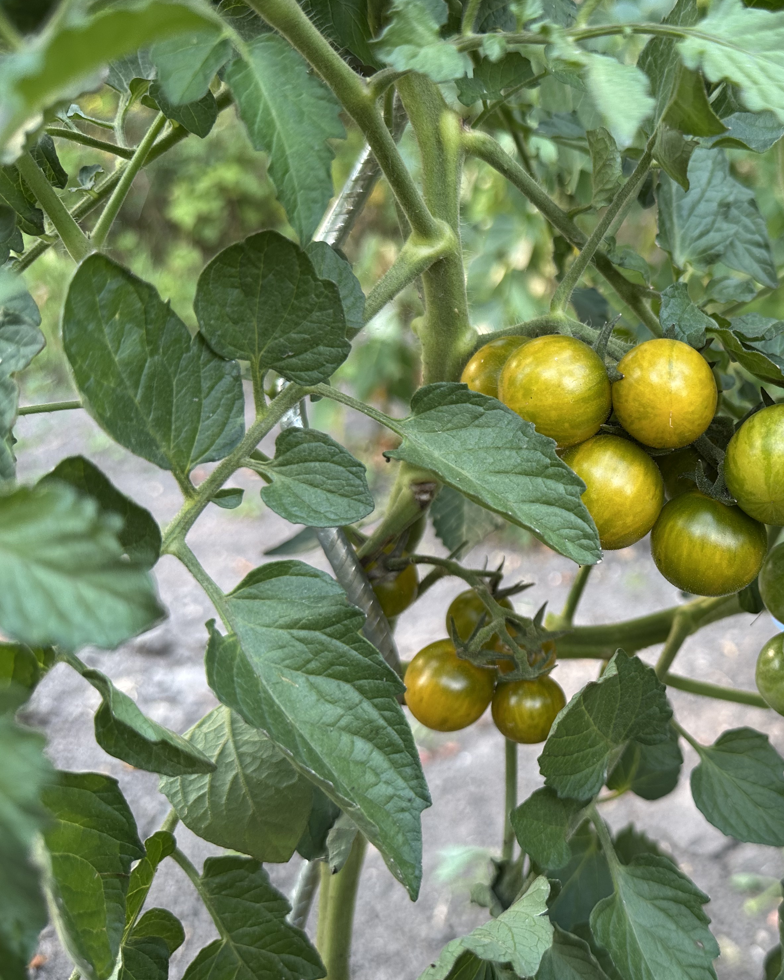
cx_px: 648
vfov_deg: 55.7
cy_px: 495
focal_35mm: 32
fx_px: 928
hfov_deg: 43.3
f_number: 1.78
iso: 80
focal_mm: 6.86
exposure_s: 1/121
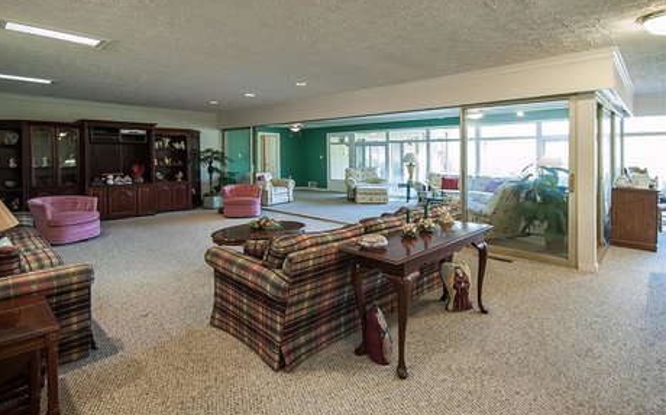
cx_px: 320
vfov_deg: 66.3
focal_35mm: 18
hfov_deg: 92.6
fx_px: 318
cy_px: 213
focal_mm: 11
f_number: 8
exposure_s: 1/1.43
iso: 200
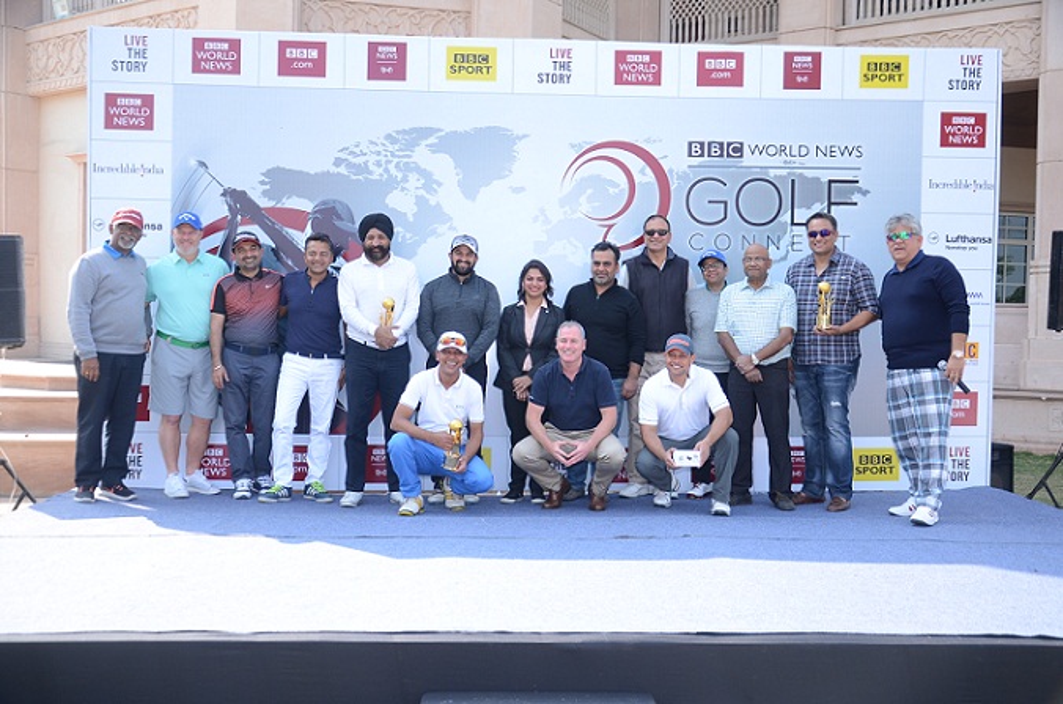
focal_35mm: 36
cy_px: 352
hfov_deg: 53.2
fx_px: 1061
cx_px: 532
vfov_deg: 36.7
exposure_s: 1/320
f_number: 5.6
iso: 250
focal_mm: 24
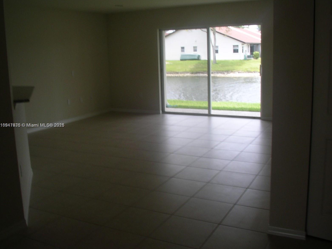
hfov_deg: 49.0
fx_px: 364
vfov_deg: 37.7
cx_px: 167
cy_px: 126
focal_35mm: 38
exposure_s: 1/30
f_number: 6.9
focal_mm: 5.7
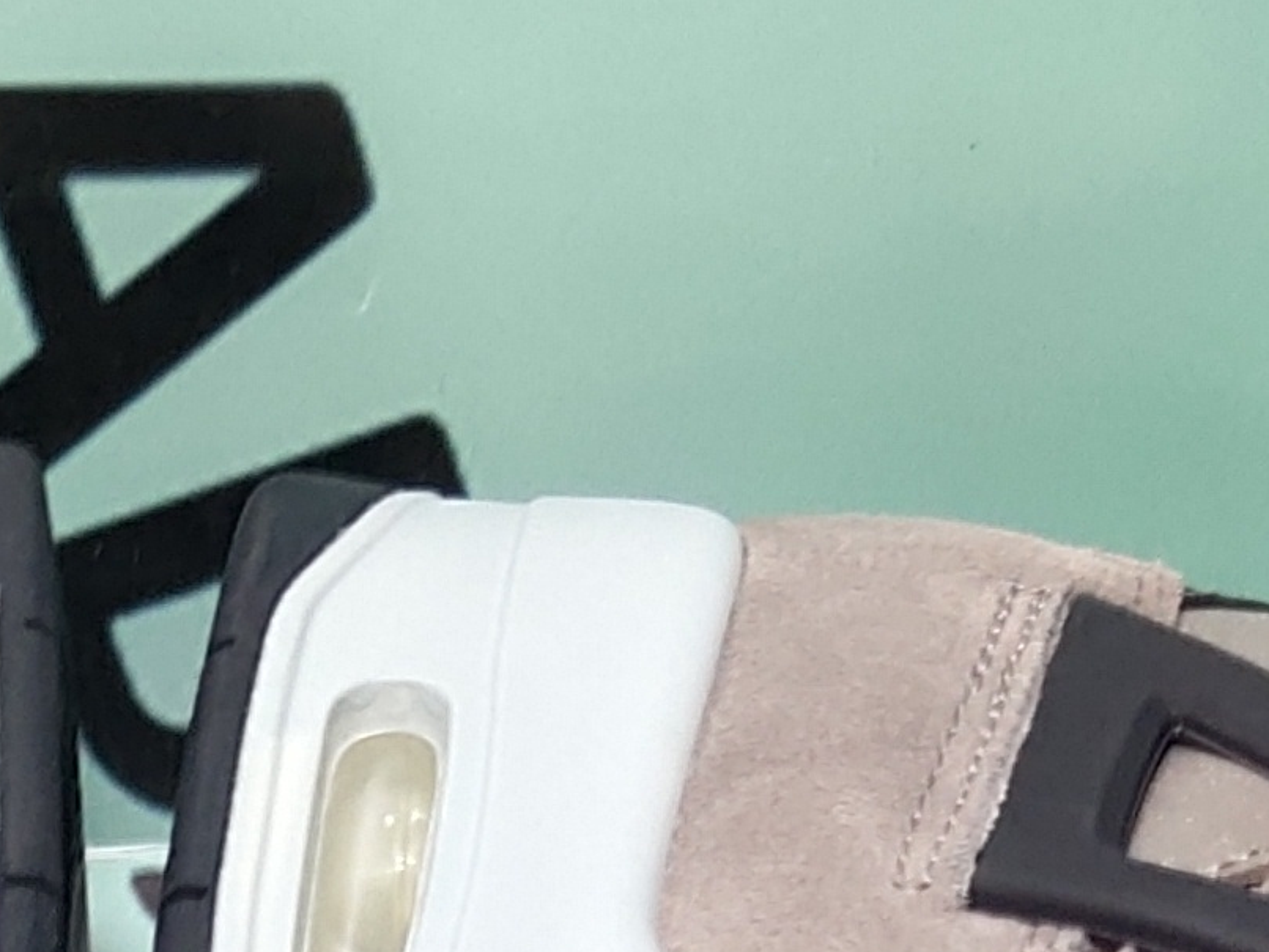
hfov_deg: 12.9
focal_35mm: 150
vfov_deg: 9.2
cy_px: 1989
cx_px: -115
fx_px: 5501
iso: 50
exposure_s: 1/939
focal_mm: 4.35
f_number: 1.79
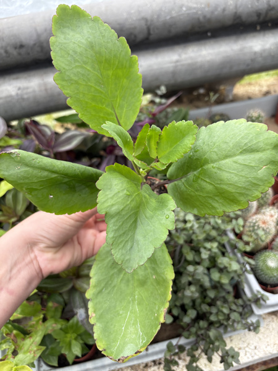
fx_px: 278
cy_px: 186
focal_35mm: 26
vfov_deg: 67.3
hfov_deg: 53.1
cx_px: 139
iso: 100
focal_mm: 5.96
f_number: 1.6
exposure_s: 1/121
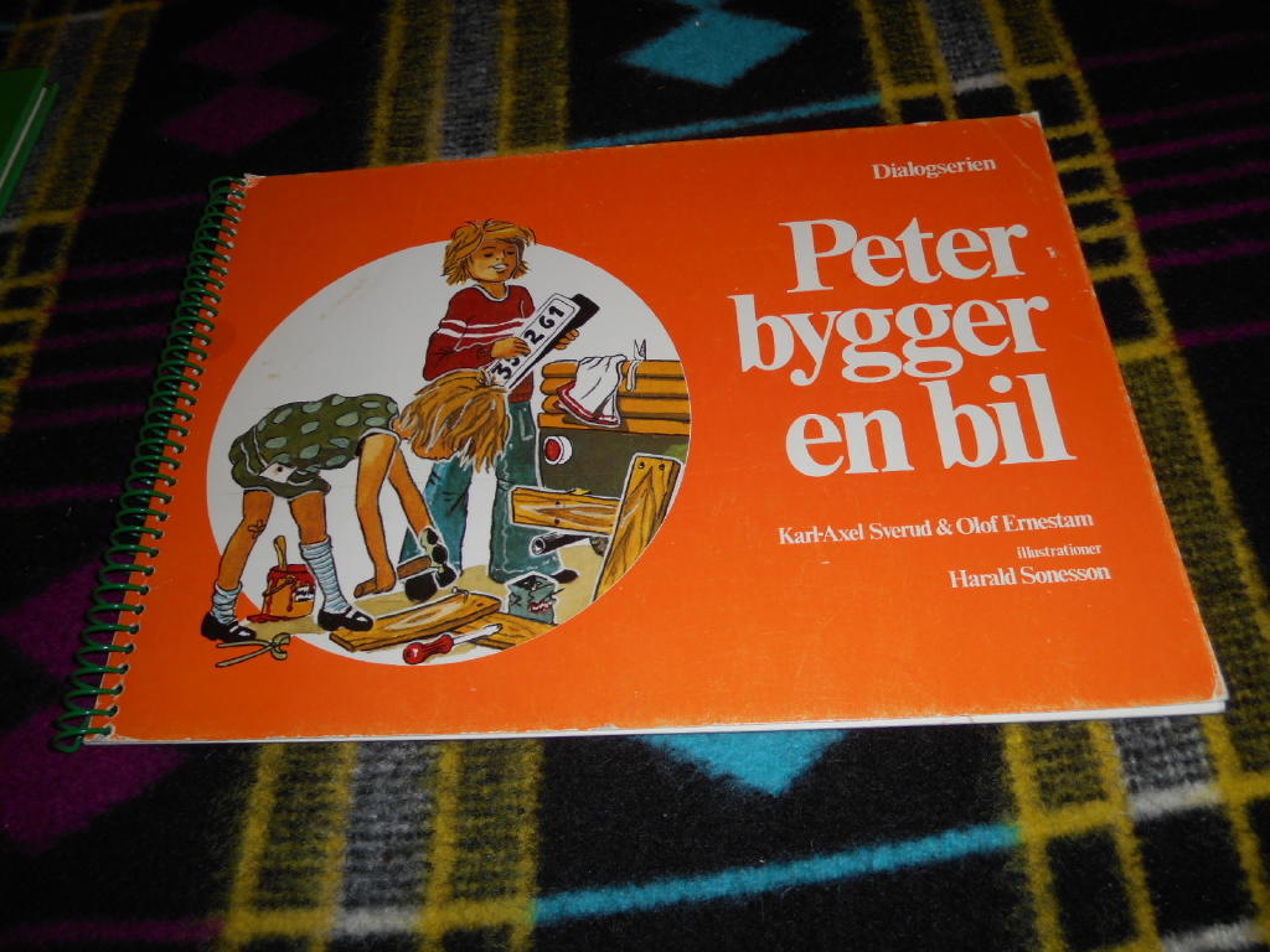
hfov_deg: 69.4
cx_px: 635
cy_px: 476
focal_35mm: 25
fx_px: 917
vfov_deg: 54.9
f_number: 3.5
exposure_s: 1/25
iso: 80
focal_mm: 4.5
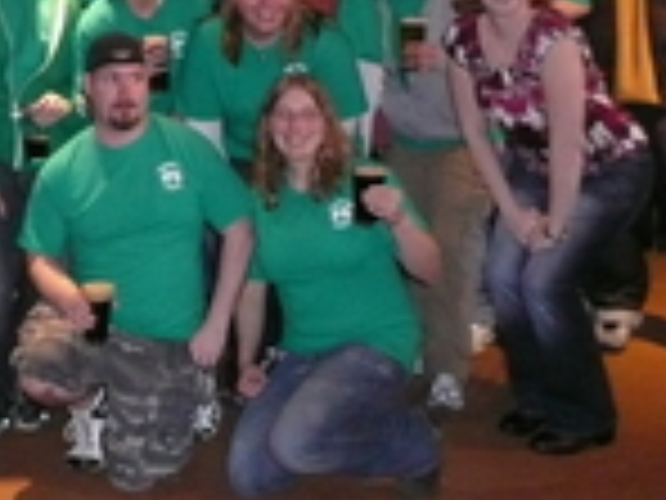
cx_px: 119
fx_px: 1424
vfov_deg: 19.2
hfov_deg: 25.8
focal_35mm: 74
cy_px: -25
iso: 640
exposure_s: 1/30
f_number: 3.3
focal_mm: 4.6
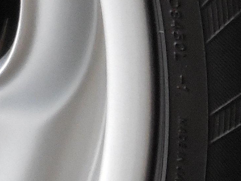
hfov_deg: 4.9
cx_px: -261
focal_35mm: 397
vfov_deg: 3.7
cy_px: -67
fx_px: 2763
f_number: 5.6
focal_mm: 11.3
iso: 400
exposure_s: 1/20
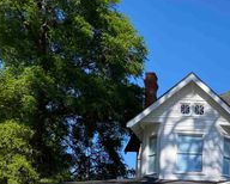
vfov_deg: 21.6
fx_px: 450
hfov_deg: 25.9
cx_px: 271
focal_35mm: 66
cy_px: 216
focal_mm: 4.25
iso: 32
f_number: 1.8
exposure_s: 1/2890
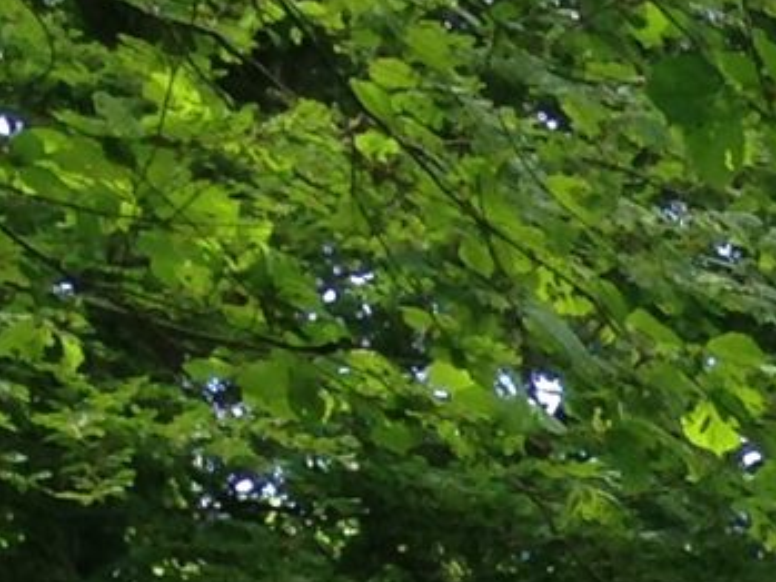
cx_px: 2744
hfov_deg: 6.8
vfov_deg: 5.5
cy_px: 2053
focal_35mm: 246
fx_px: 5517
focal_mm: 4.12
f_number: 2.4
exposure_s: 1/198
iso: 50
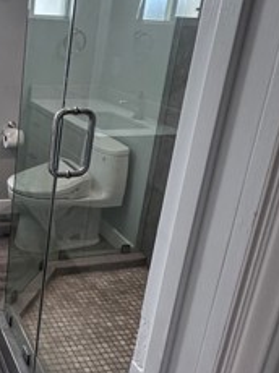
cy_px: 143
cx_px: -41
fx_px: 420
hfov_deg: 31.8
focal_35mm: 39
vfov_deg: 47.5
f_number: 2.2
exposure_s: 1/120
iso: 250
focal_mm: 2.22
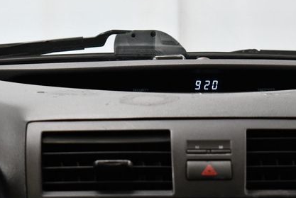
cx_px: 212
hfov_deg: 12.1
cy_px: 86
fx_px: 1391
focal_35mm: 169
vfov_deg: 8.1
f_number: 5.6
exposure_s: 1/125
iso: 3200
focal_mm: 55
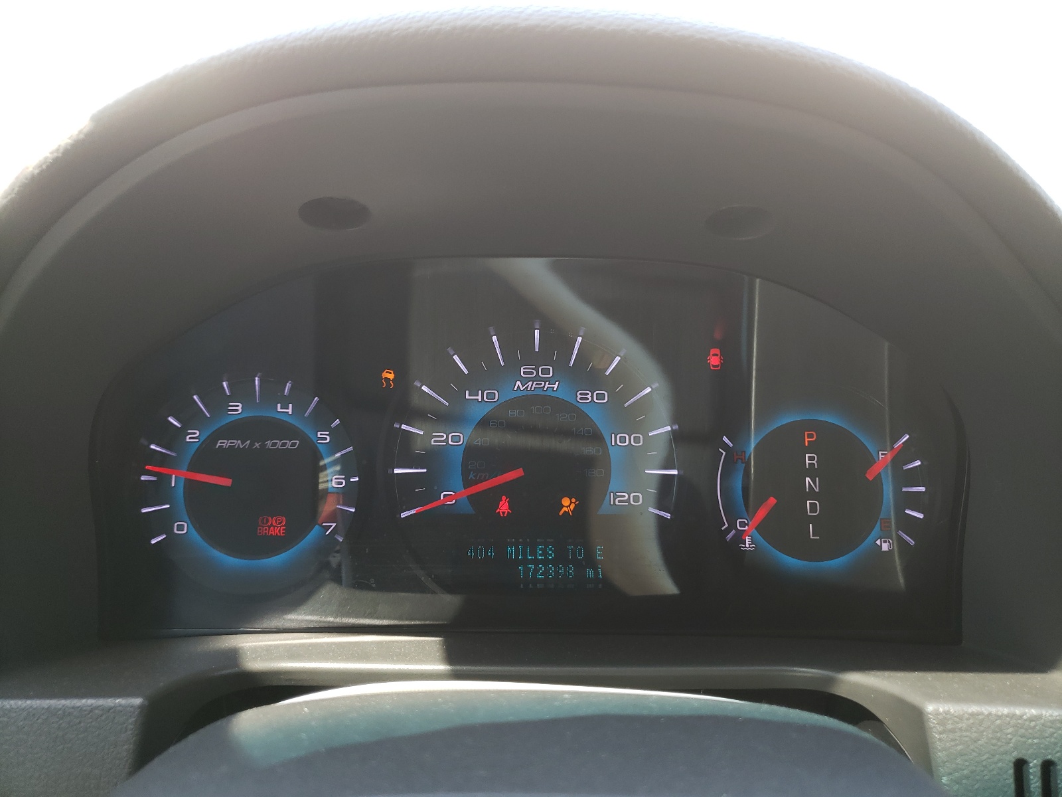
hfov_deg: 67.3
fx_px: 798
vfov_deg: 53.1
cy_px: 398
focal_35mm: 26
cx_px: 531
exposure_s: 1/100
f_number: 1.5
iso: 57
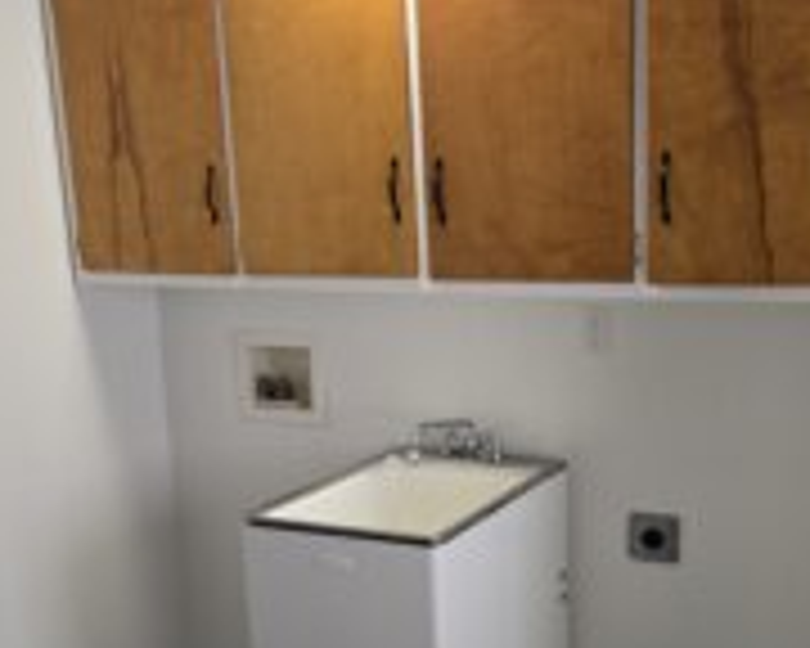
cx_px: 490
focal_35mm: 50
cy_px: 446
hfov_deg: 37.2
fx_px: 1199
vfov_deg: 30.0
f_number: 1.8
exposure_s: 1/60
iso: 64
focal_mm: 5.4
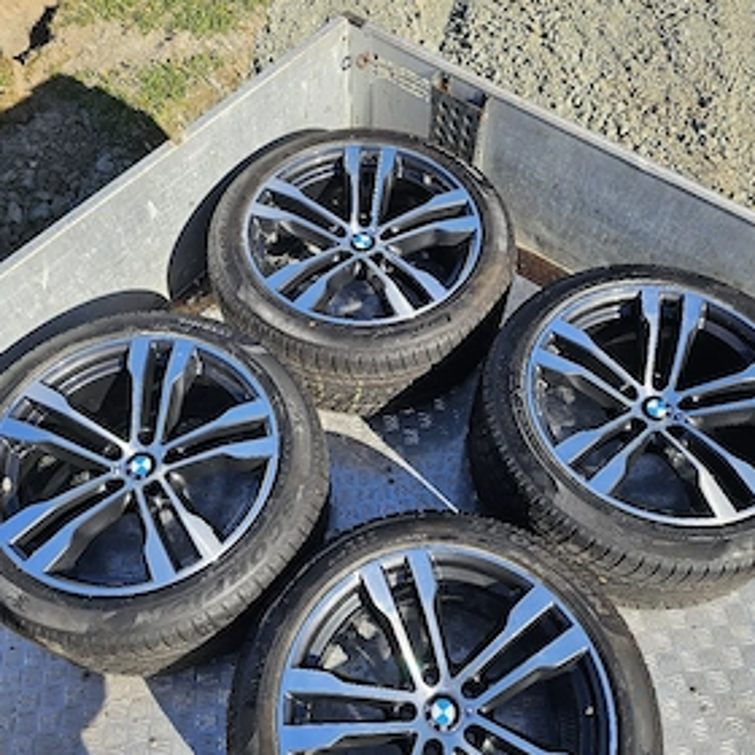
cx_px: 378
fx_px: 716
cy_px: 437
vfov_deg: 55.4
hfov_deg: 55.6
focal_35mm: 29
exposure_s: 1/400
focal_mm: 6.3
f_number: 1.7
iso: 10
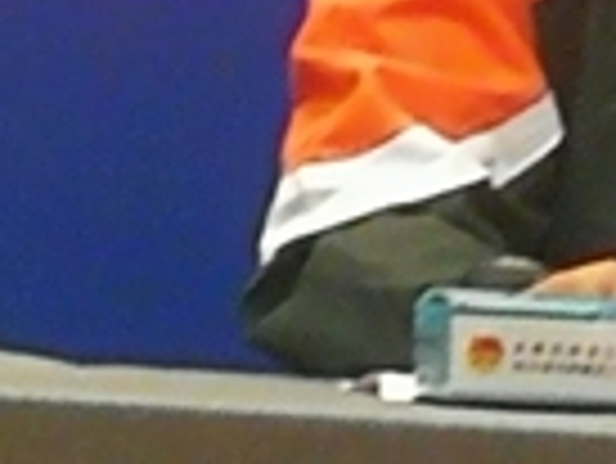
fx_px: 13233
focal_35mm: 743
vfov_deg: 2.0
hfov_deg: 2.7
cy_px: -90
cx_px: 1007
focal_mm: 3.95
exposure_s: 1/50
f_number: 2.2
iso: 160
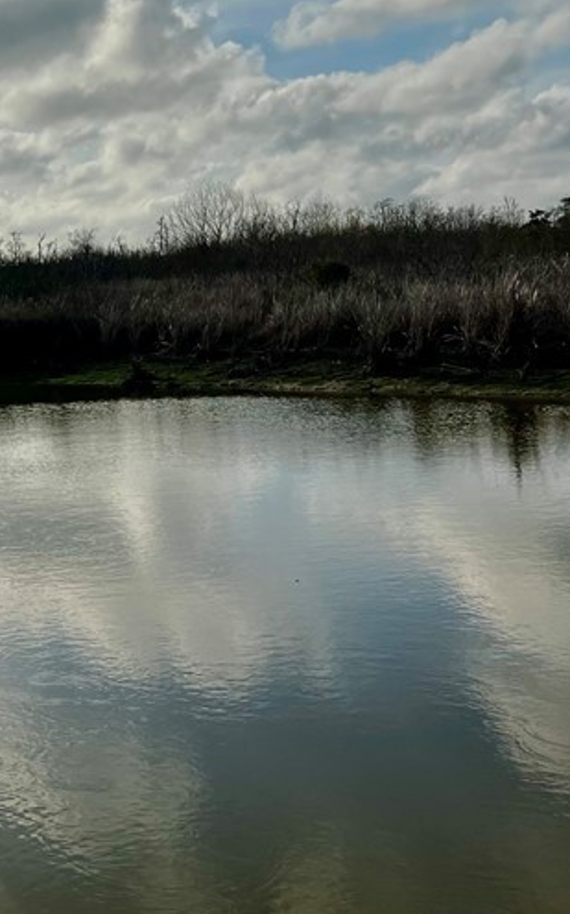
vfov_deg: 35.6
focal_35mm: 57
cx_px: -96
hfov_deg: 21.3
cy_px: 401
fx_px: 1418
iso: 50
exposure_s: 1/12658
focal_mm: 5.7
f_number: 1.5
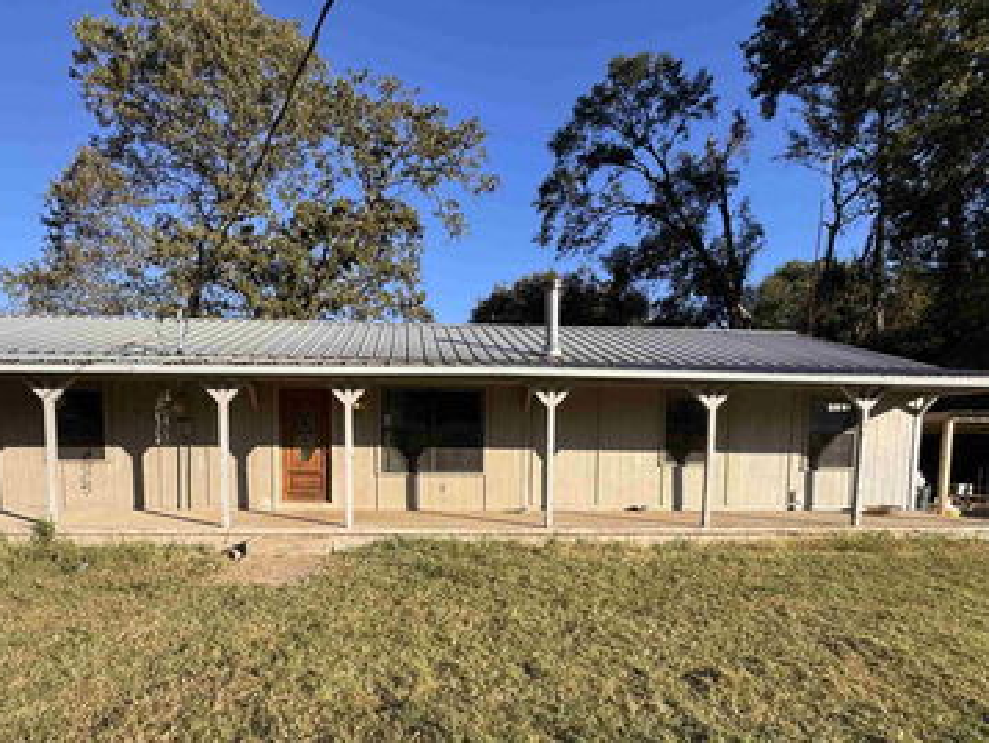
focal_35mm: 20
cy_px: 478
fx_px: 572
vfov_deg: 64.8
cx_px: 442
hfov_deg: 81.4
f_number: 2.2
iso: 50
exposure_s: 1/1370
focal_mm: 2.22
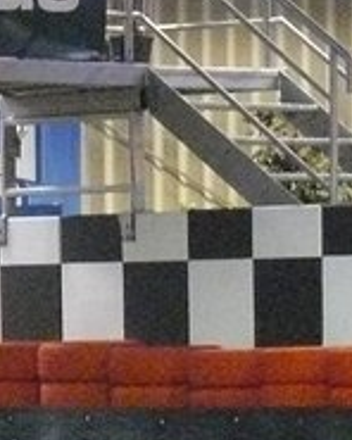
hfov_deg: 3.6
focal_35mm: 425
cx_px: -55
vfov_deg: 4.5
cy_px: 447
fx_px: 5534
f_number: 3.2
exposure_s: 1/4
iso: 800
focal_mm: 14.9
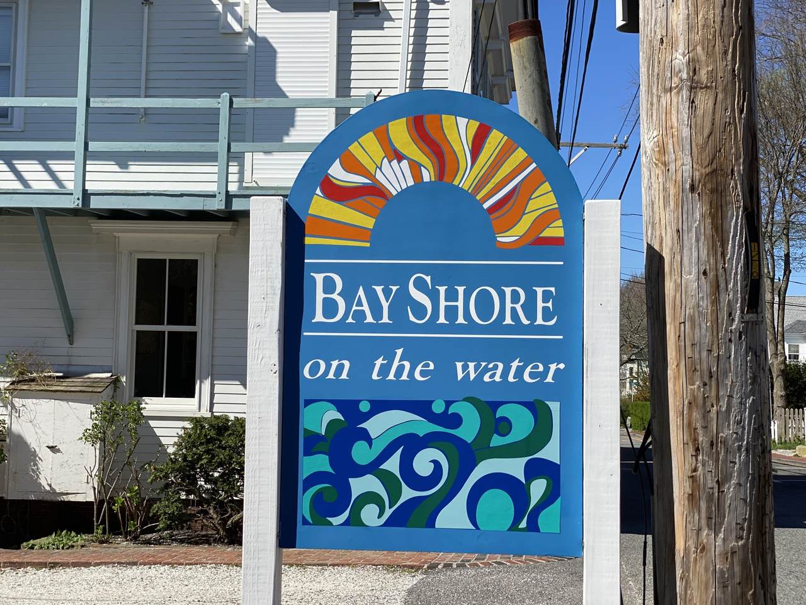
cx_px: 403
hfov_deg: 36.8
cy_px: 302
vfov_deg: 28.0
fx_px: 1211
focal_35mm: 52
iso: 20
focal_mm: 6
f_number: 2
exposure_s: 1/2179
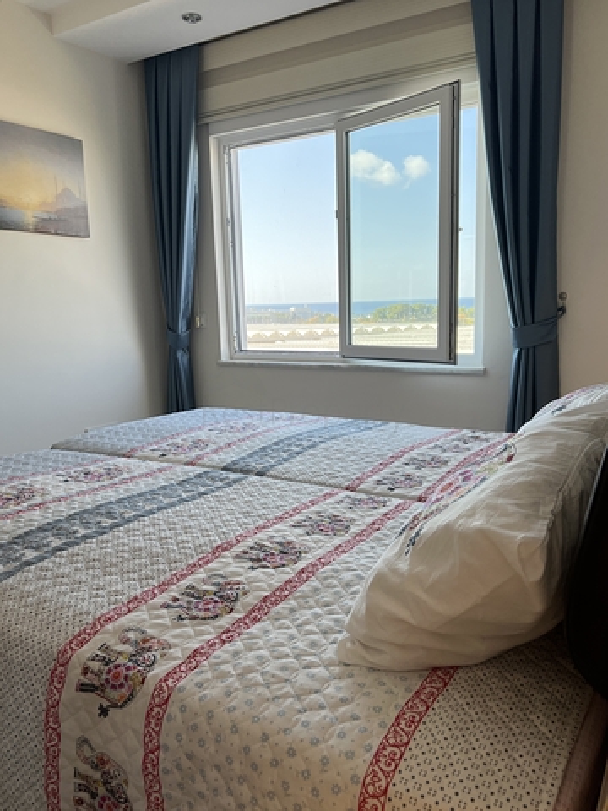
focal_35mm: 26
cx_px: 304
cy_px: 406
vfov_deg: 67.3
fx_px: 609
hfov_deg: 53.1
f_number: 1.5
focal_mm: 5.7
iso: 50
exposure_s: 1/509
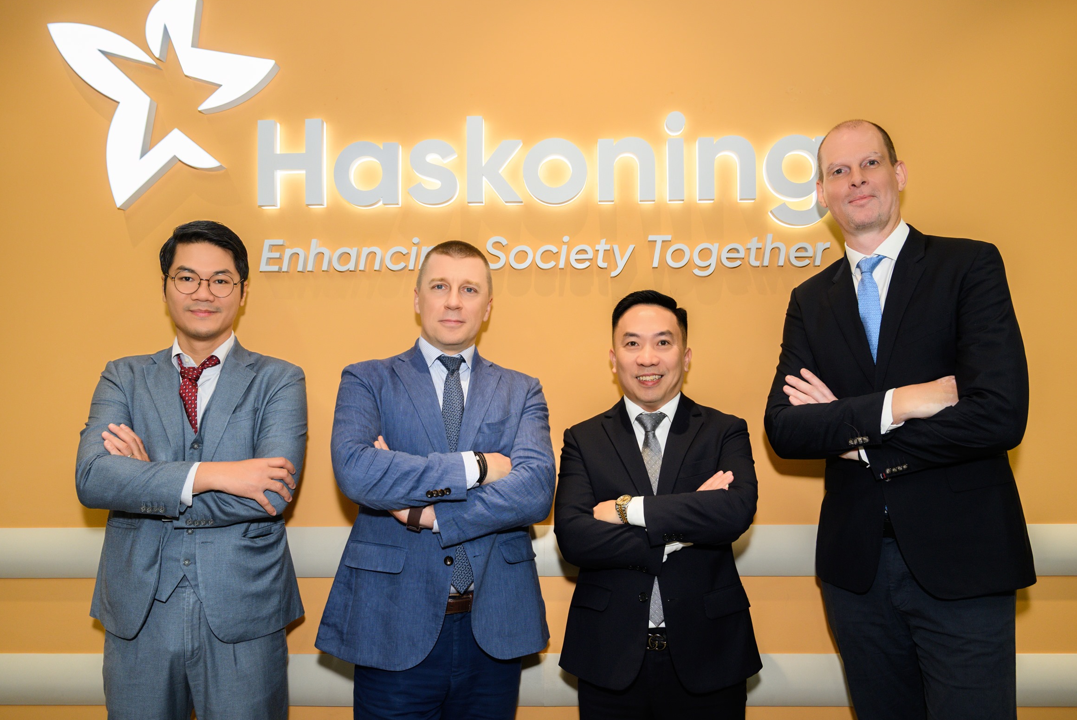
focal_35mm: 30
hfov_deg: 61.9
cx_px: 531
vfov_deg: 43.7
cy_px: 351
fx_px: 898
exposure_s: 1/200
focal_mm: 29
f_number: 5
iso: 800
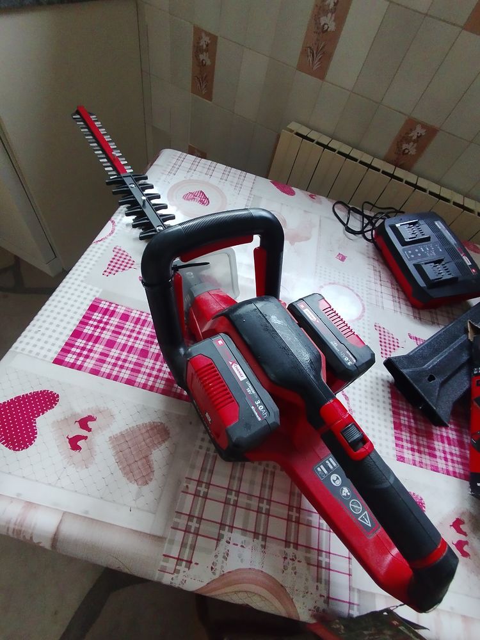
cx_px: 240
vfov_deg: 94.5
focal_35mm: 16
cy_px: 320
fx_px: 296
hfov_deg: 78.1
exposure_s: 1/33.3
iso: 260
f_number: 2.2
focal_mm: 1.65
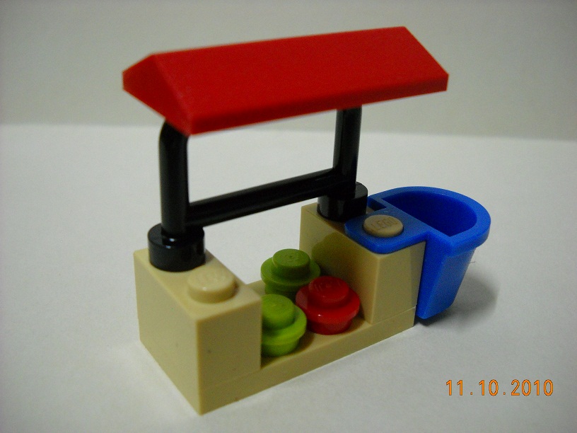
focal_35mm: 41
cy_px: 216
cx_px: 288
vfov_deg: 35.1
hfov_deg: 45.8
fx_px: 683
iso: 400
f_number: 3.1
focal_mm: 6.72
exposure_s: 1/12
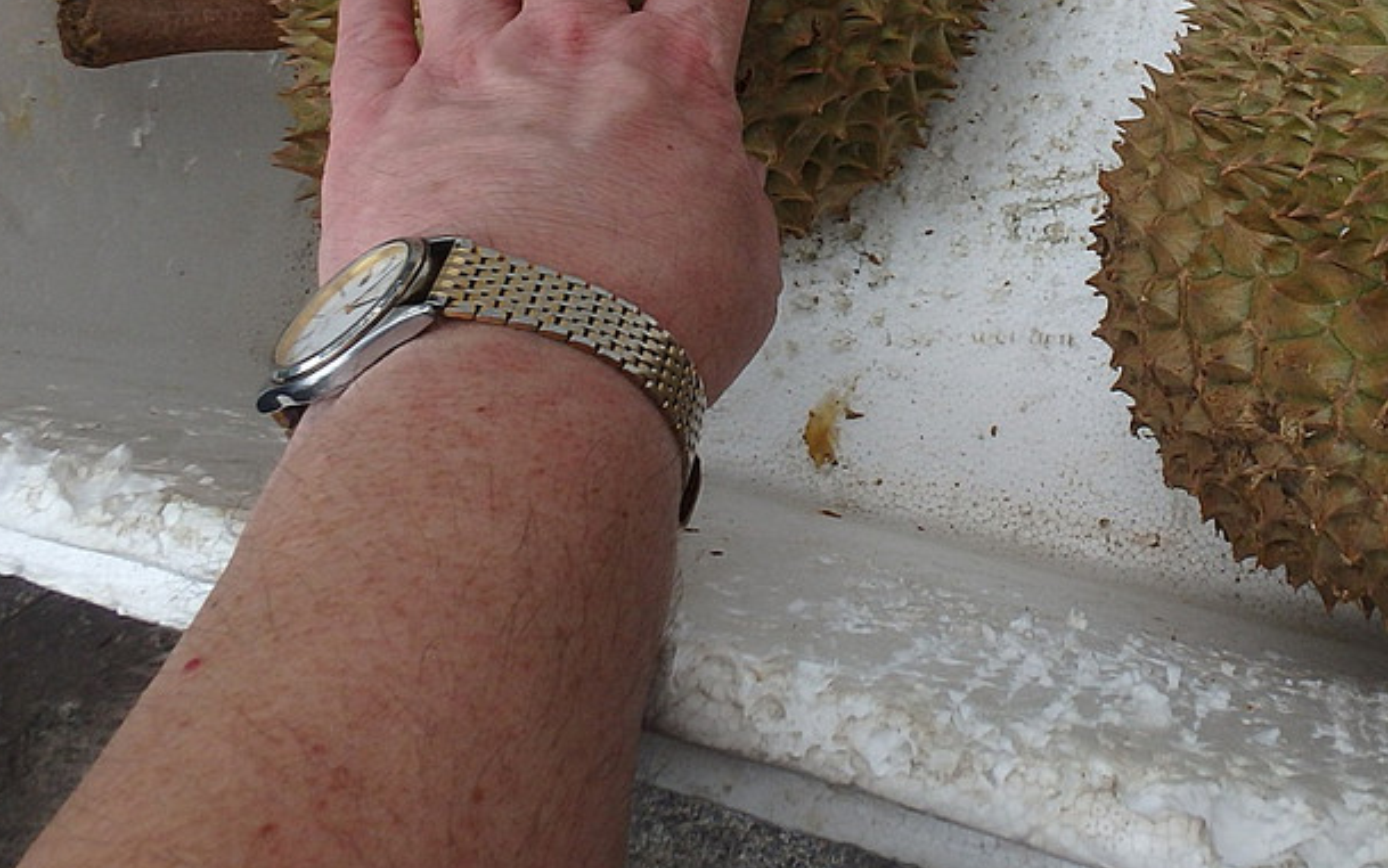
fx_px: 1476
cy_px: 2
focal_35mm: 39
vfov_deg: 30.5
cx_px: 1072
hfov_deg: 48.1
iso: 125
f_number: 3.5
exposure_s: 1/640
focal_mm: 3.7
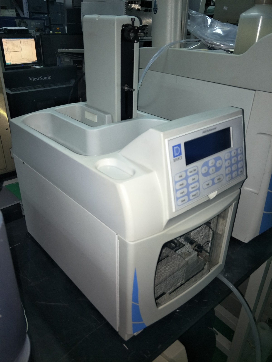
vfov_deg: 76.4
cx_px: 136
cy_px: 181
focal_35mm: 22
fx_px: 230
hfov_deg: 61.1
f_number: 1.7
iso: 140
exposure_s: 1/33
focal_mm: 3.79
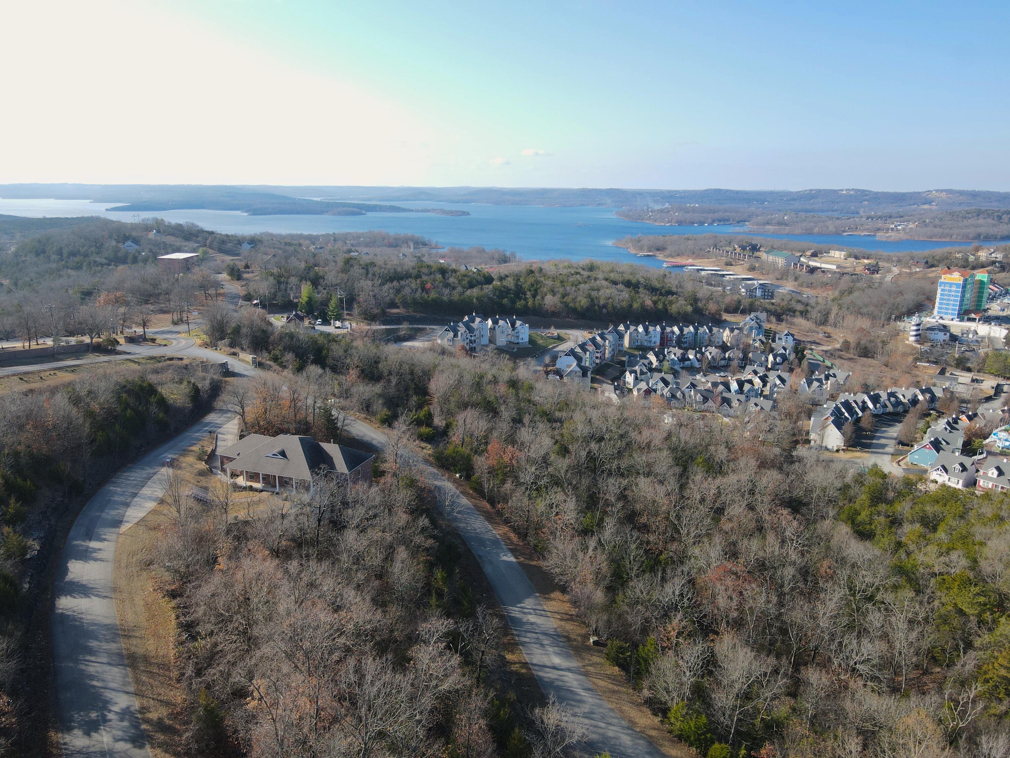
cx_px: 505
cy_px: 379
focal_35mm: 24
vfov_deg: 56.8
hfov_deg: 71.6
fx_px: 700
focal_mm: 4.5
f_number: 2.8
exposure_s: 1/320
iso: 100
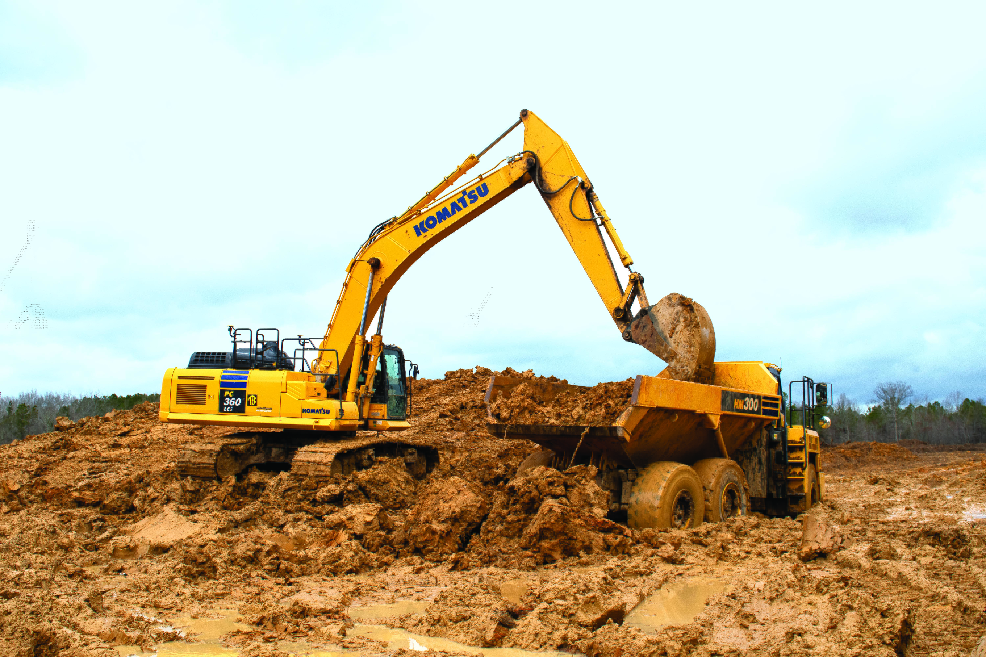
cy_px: 328
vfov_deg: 33.0
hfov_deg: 47.9
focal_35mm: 40
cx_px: 493
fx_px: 1109
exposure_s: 1/320
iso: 200
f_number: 9
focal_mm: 27
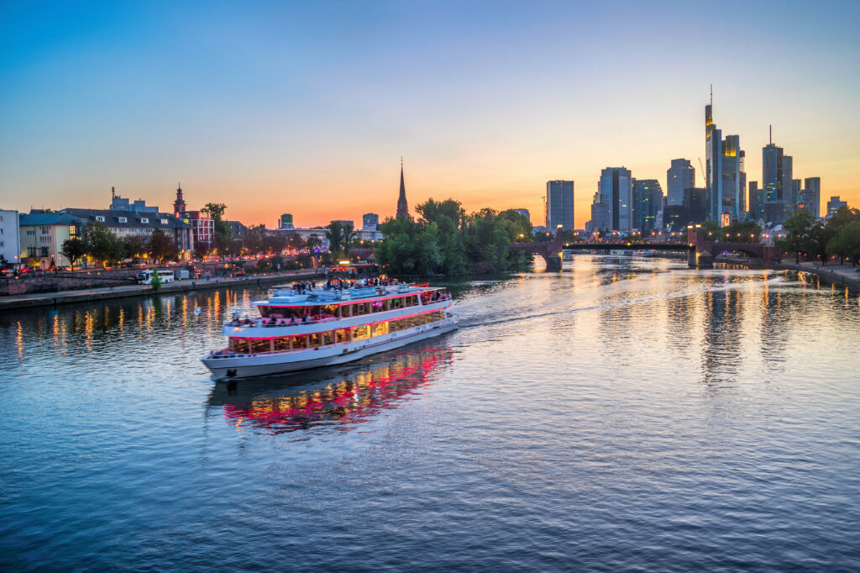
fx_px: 669
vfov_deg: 46.4
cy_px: 286
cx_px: 430
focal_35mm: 28
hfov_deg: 65.5
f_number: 5.6
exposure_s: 1/8
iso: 250
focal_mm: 28
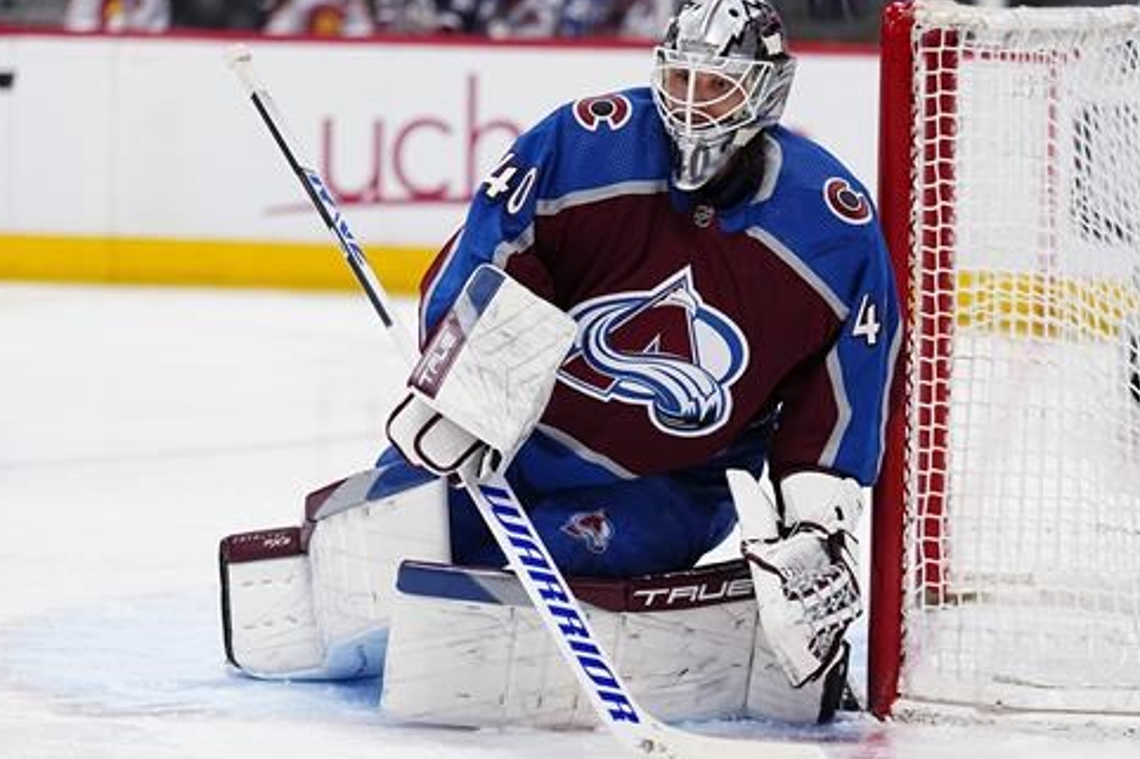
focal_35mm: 174
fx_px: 5508
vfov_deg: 7.9
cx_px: 643
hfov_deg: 11.8
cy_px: 460
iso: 1600
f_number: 2.8
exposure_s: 1/1600
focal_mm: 129
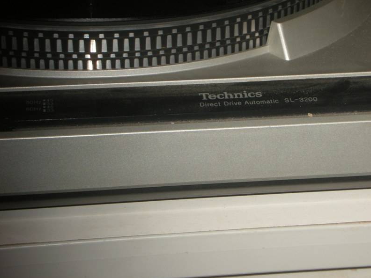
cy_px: 139
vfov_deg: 14.4
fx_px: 1104
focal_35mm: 103
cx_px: 187
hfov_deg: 19.1
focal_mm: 17
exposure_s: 1/120
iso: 181
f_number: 5.6
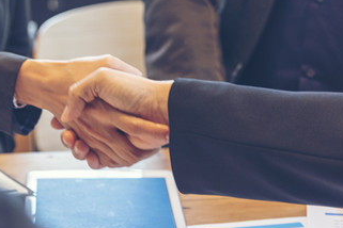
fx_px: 1334
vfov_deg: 9.8
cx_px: 139
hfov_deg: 14.6
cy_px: 121
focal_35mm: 140
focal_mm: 75
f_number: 4
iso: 640
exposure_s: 1/80
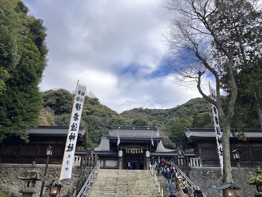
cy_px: 98
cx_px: 131
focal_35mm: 28
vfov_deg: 49.7
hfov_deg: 63.4
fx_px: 212
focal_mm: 3.99
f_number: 1.8
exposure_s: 1/279
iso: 32
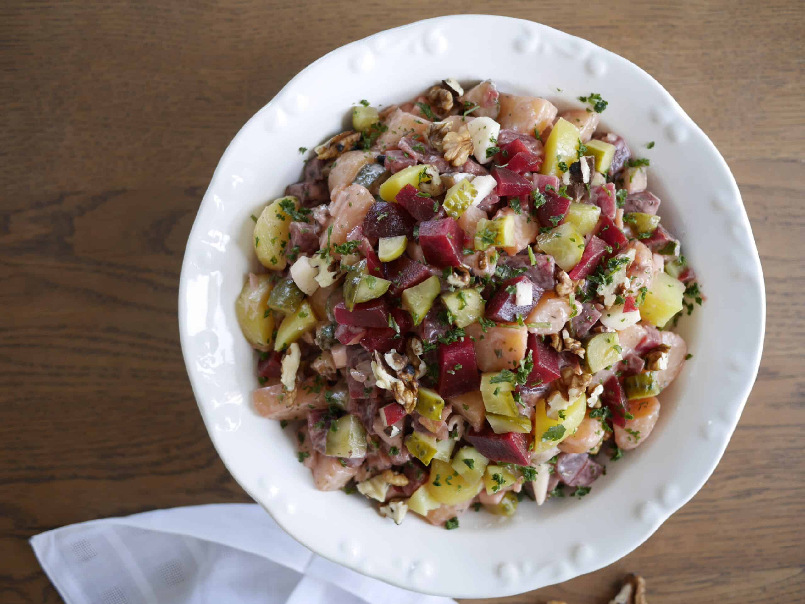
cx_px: 402
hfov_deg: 46.8
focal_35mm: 40
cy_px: 302
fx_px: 931
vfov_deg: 36.0
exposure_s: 1/160
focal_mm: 20
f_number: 1.7
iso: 200
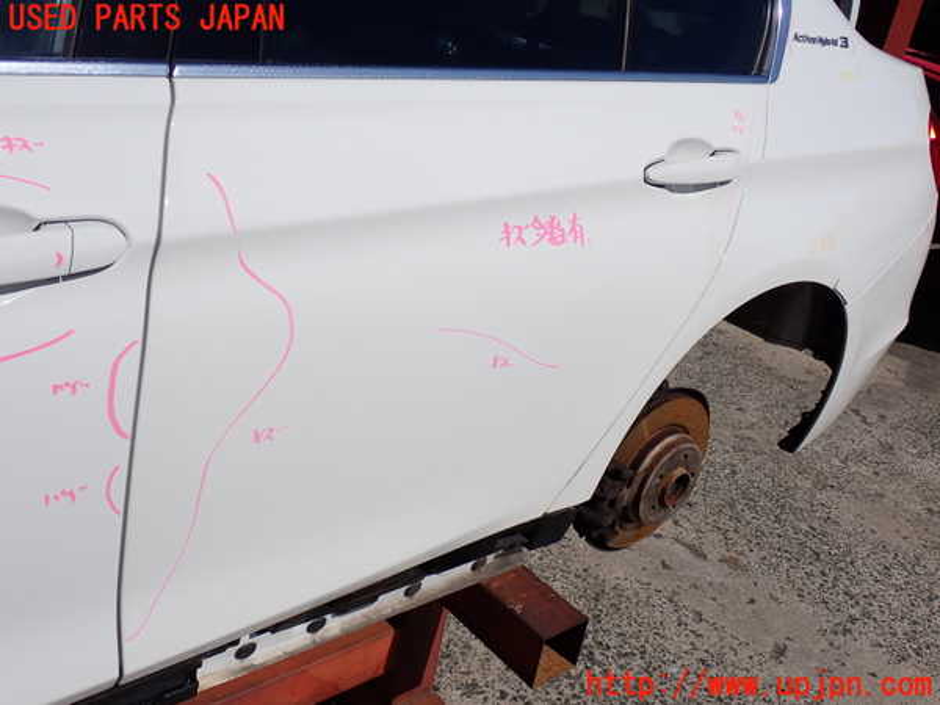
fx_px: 978
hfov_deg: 51.4
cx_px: 470
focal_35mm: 36
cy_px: 352
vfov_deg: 39.7
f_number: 10
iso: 100
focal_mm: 6.37
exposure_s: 1/400
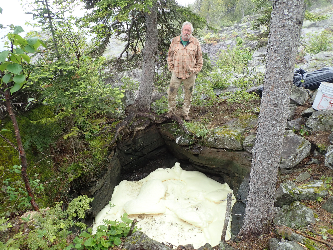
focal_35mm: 25
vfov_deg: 54.9
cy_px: 125
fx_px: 240
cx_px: 166
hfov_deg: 69.4
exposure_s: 1/125
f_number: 2.8
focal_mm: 4.5
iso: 100
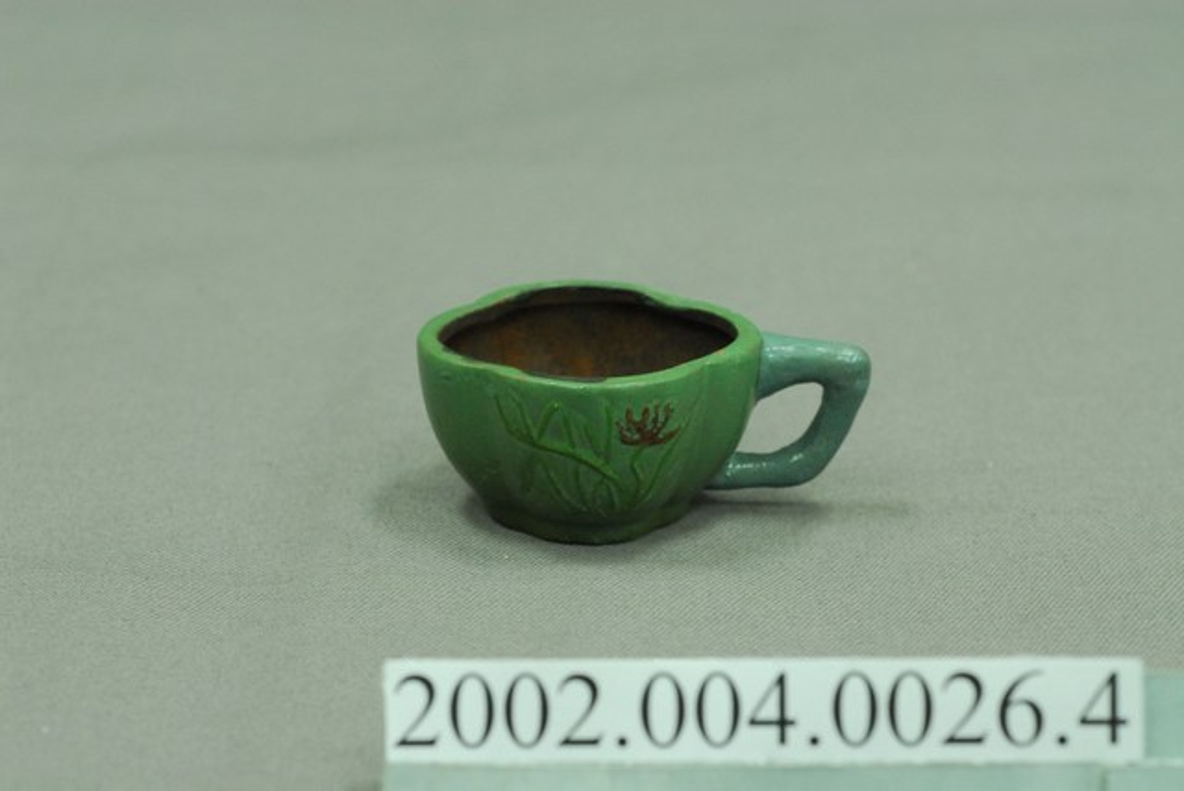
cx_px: 592
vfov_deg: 15.2
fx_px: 2963
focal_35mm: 90
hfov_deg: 22.6
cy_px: 396
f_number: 10
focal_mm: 60
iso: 1000
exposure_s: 1/10
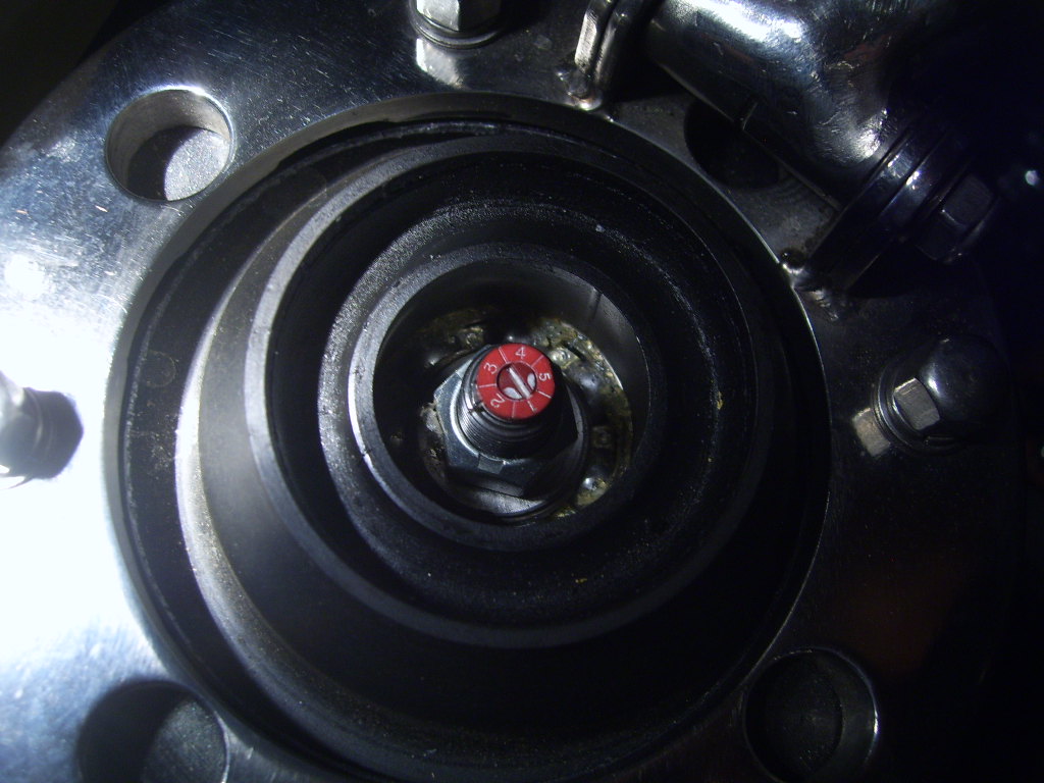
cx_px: 522
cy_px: 392
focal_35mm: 38
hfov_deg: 49.0
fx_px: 1146
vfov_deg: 37.7
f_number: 2.8
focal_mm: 7.8
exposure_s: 1/30
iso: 100
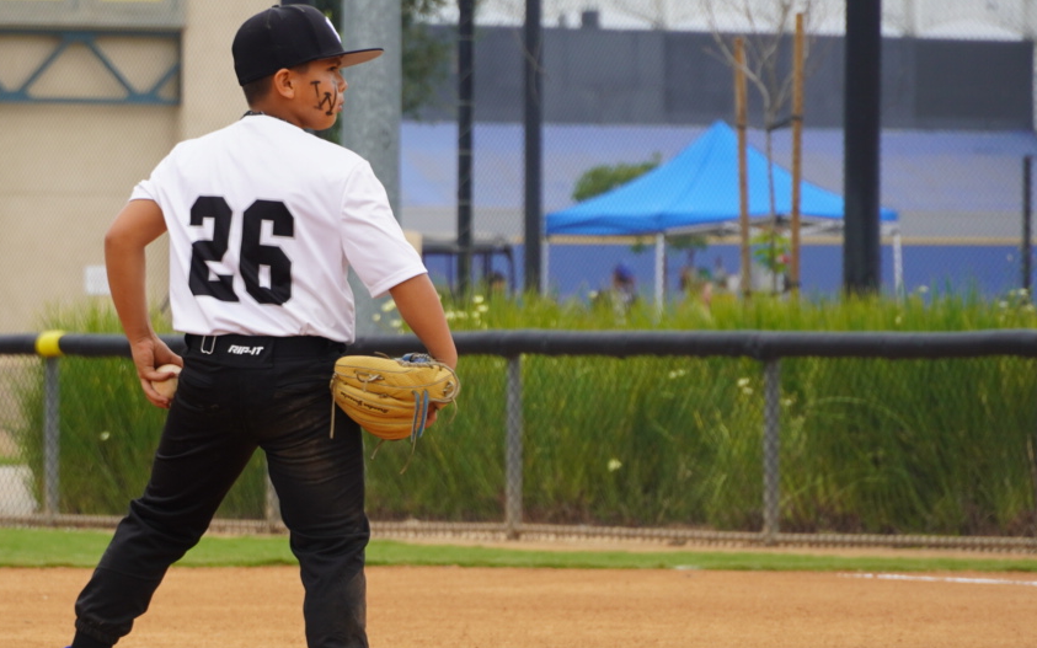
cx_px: 387
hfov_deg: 5.3
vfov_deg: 3.3
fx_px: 11192
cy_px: 371
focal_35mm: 396
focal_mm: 135
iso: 160
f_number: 5.6
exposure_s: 1/250
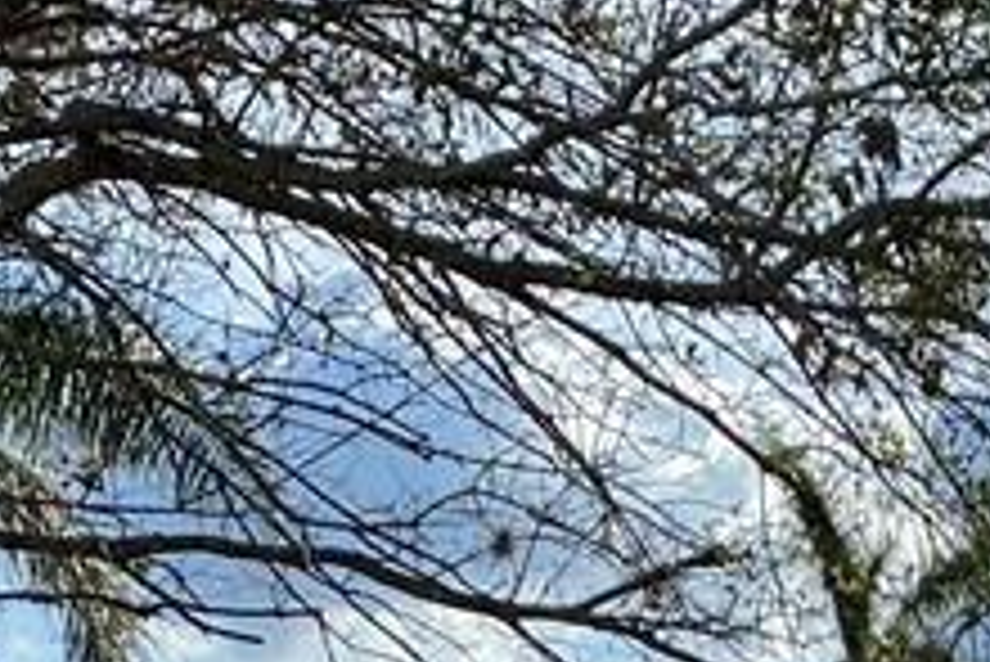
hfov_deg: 15.5
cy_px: 1437
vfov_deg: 9.9
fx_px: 3467
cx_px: 1269
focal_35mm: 126
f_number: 1.8
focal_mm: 4.25
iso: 32
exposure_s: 1/2513
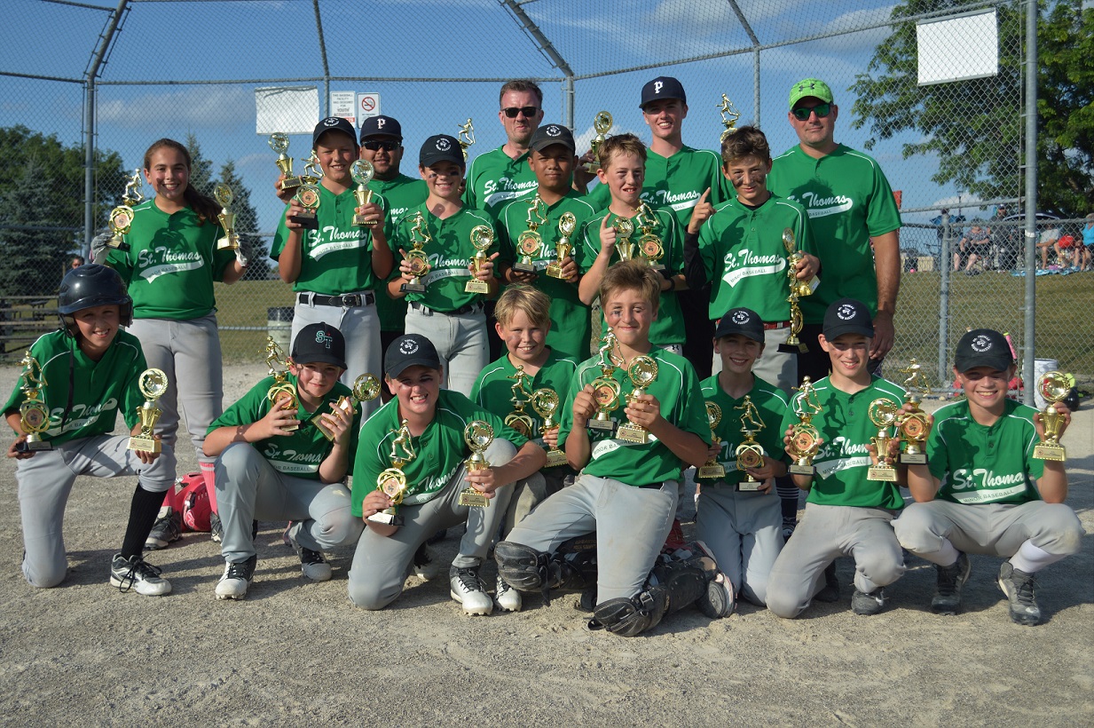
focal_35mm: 39
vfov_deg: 34.2
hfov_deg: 49.6
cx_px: 547
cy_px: 364
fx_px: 1184
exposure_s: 1/800
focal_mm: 26
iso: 100
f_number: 4.2
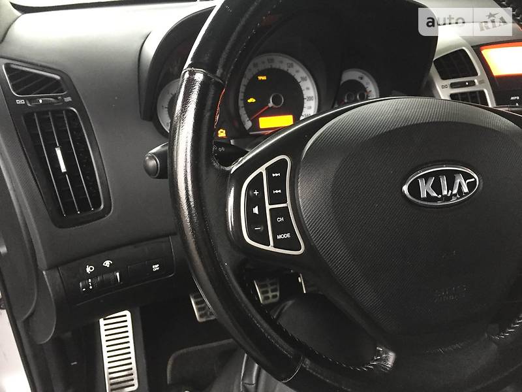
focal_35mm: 29
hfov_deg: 61.7
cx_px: 261
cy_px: 196
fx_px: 437
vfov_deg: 48.2
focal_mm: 4.2
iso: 250
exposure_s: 1/17
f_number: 2.2
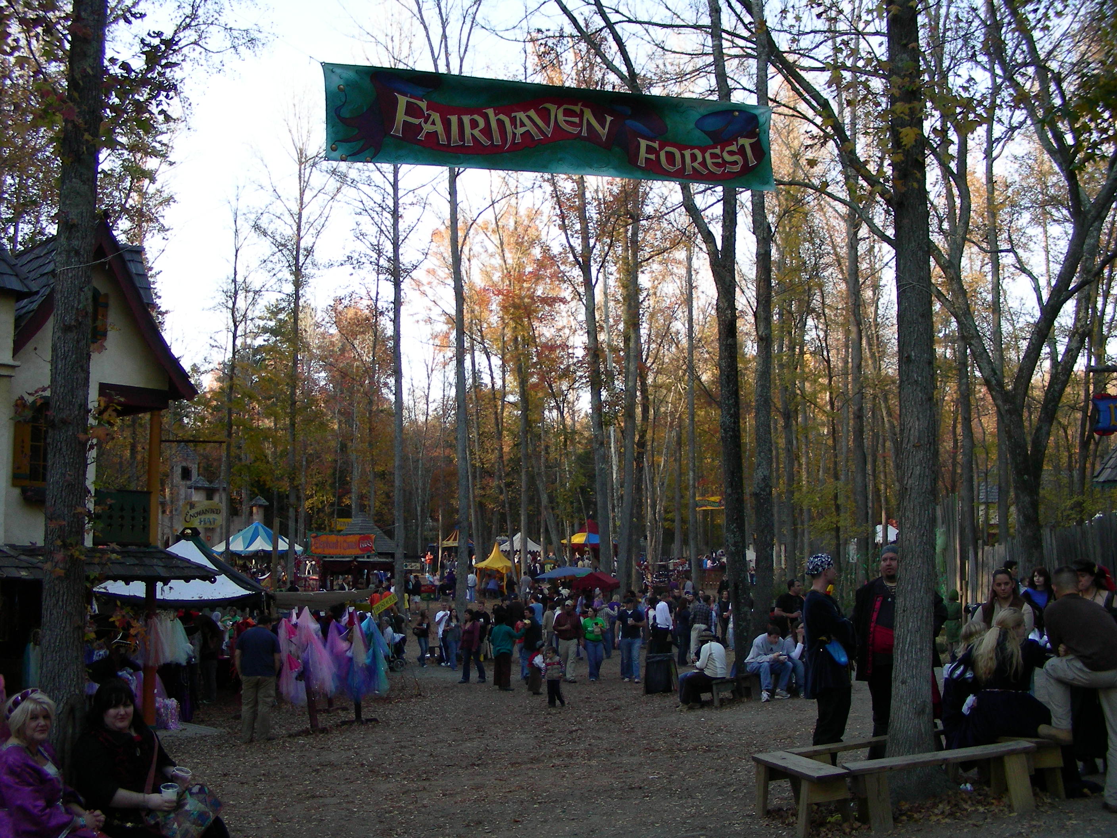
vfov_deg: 37.7
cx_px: 558
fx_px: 1226
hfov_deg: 49.0
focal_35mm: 38
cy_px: 419
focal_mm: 6.3
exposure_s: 1/82.8
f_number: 3.5
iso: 50
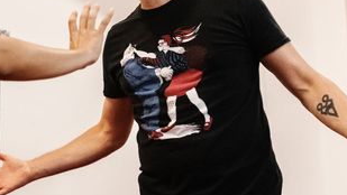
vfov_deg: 15.5
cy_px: 15
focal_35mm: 77
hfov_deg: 27.1
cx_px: 85
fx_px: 709
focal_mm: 35
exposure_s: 1/320
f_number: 2.8
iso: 6400
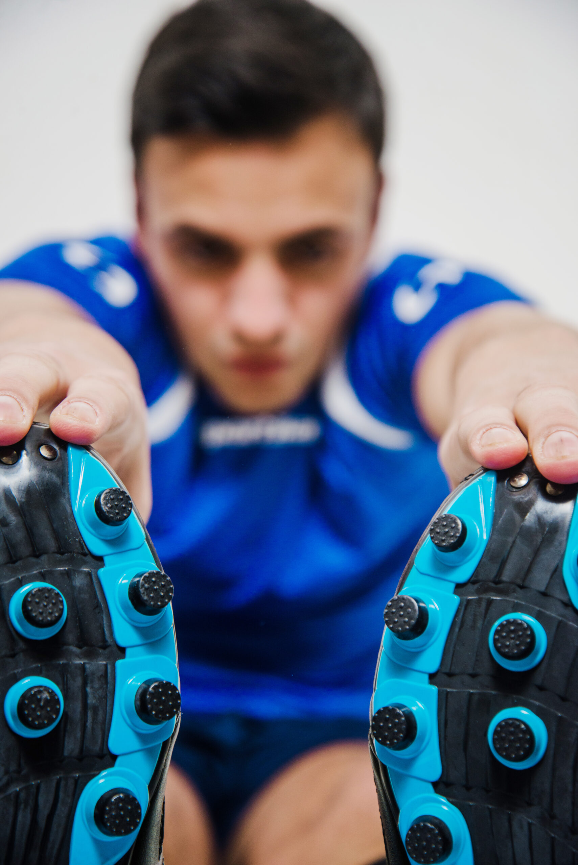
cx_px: 289
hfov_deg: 16.1
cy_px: 432
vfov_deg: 23.9
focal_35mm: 85
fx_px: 2045
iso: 800
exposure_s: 1/125
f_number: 5.6
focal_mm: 85
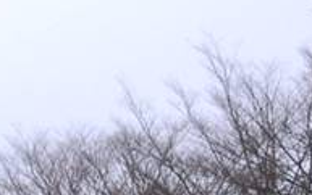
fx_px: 2043
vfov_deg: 5.3
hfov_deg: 8.7
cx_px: -44
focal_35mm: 240
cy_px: 421
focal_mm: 38
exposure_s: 1/1250
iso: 800
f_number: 5
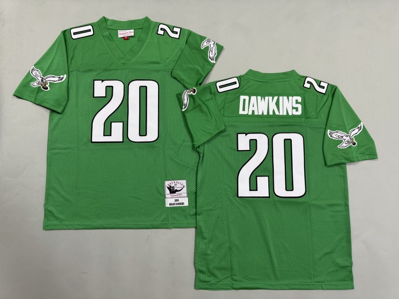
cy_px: 150
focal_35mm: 24
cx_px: 200
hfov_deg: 71.6
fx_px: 277
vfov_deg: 56.8
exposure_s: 1/50
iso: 160
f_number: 1.78
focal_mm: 6.76
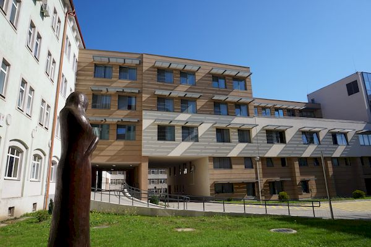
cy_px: 124
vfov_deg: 53.1
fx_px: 247
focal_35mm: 24
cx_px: 186
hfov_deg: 73.8
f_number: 14
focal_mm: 16
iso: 100
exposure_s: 1/100
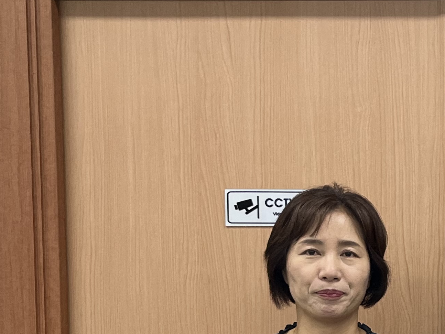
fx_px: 1041
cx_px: 515
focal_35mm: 81
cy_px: 306
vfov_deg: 17.9
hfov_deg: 22.5
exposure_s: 1/120
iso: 100
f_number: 1.6
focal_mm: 5.1
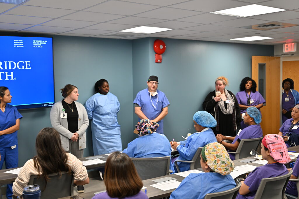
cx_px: 150
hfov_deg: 44.5
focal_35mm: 44
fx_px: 365
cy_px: 100
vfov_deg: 30.5
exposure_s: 1/125
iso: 1000
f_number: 4
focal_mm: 44
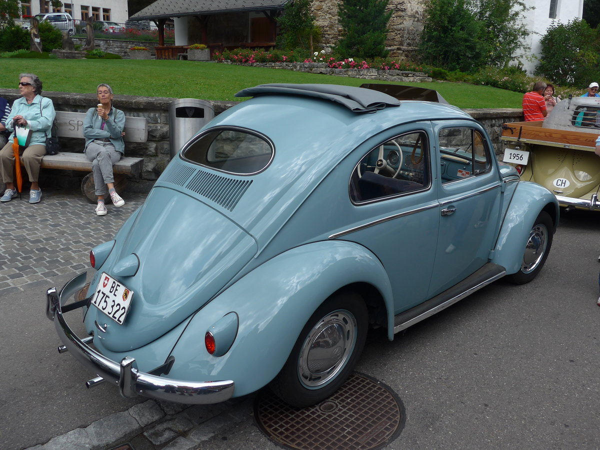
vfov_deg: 48.2
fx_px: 503
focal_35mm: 29
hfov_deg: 61.7
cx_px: 300
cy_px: 225
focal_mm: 6
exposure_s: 1/800
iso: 80
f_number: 2.8
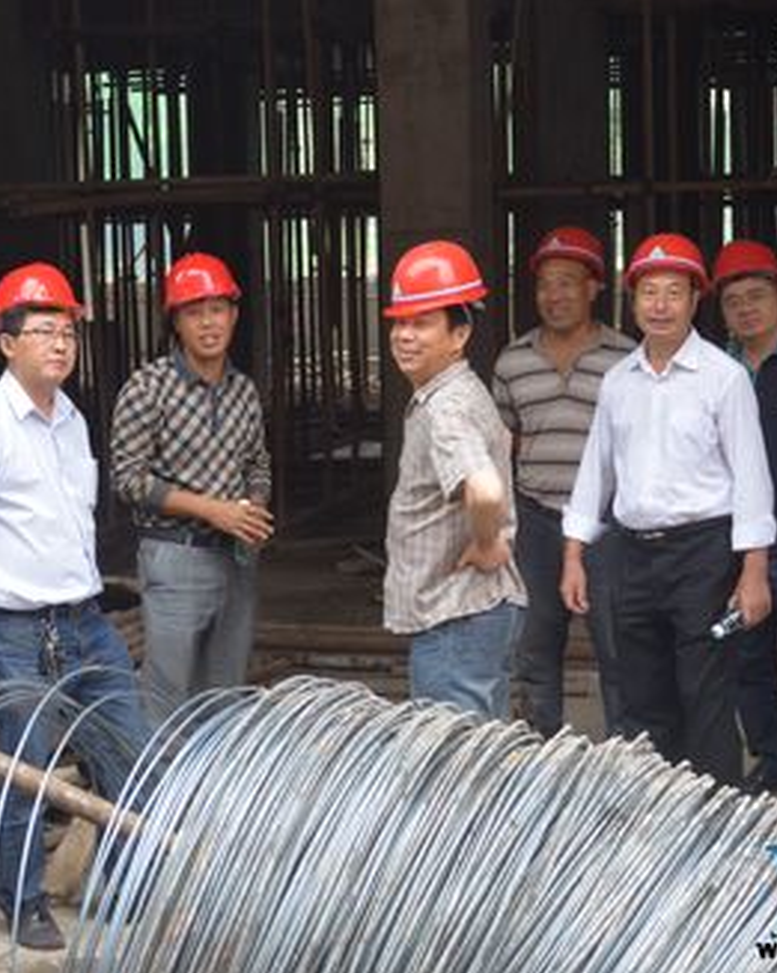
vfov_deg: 22.2
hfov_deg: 17.8
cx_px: 396
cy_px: 484
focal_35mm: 86
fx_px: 2476
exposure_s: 1/125
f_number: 5.3
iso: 720
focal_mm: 40
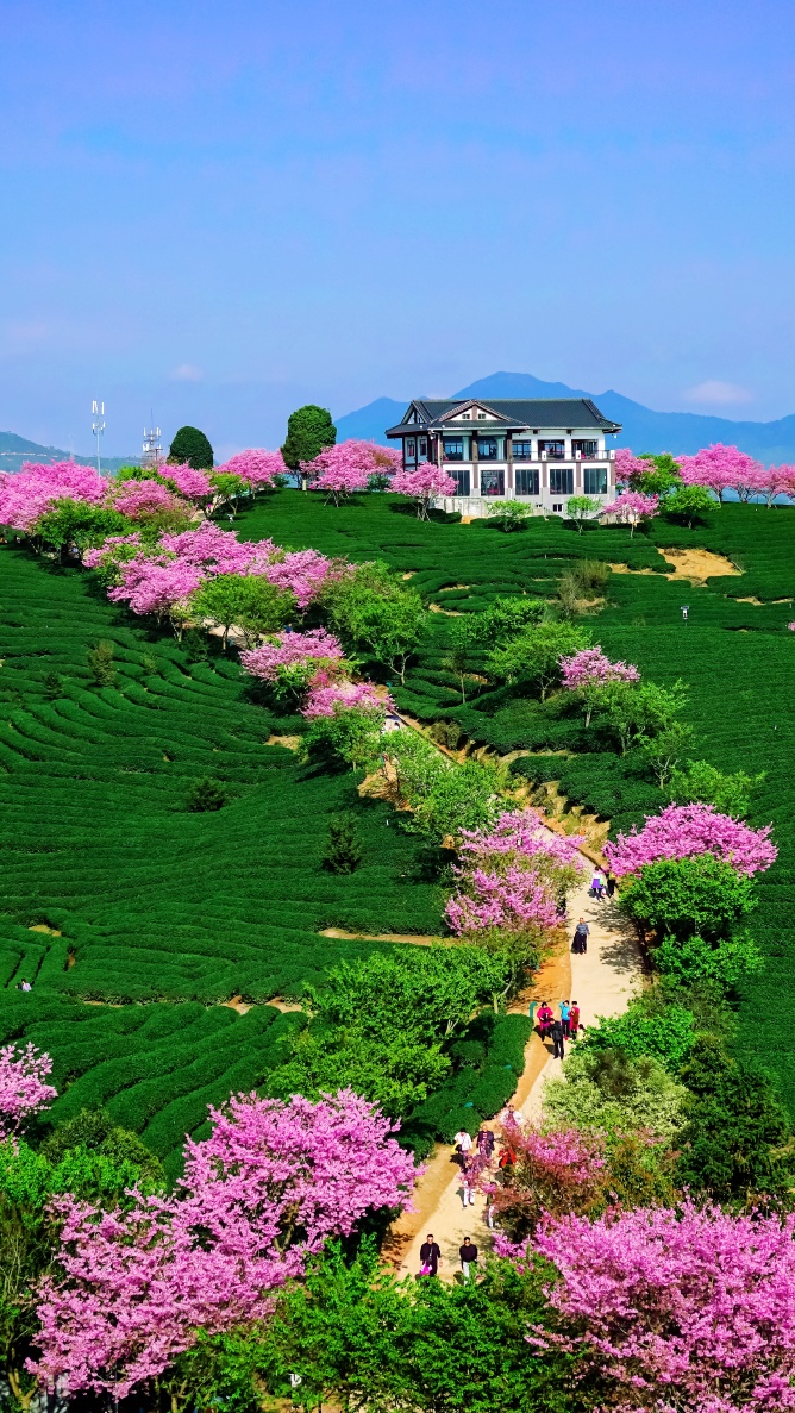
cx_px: 434
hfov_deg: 16.8
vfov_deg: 29.3
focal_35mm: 72
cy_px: 709
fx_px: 2697
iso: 100
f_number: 3.5
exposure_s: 1/2500
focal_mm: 24.79
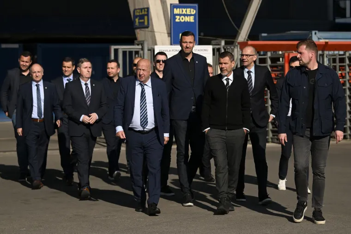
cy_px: 117
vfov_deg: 13.7
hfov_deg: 20.4
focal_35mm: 100
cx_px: 176
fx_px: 975
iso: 250
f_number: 4
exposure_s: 1/6400
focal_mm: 100
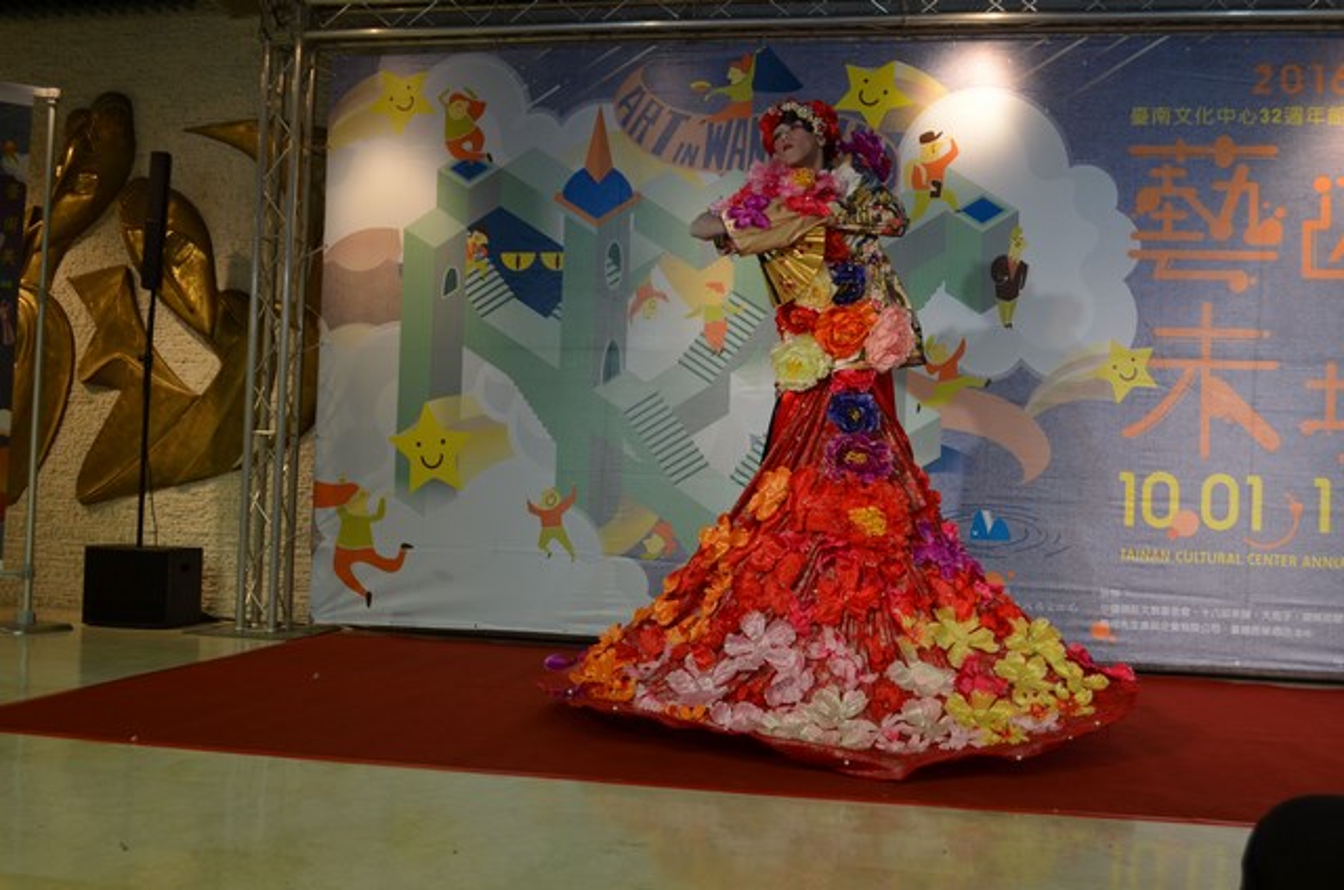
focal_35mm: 36
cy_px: 445
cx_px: 672
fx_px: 1341
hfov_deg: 53.2
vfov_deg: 36.7
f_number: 5.6
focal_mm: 24
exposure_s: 1/125
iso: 400
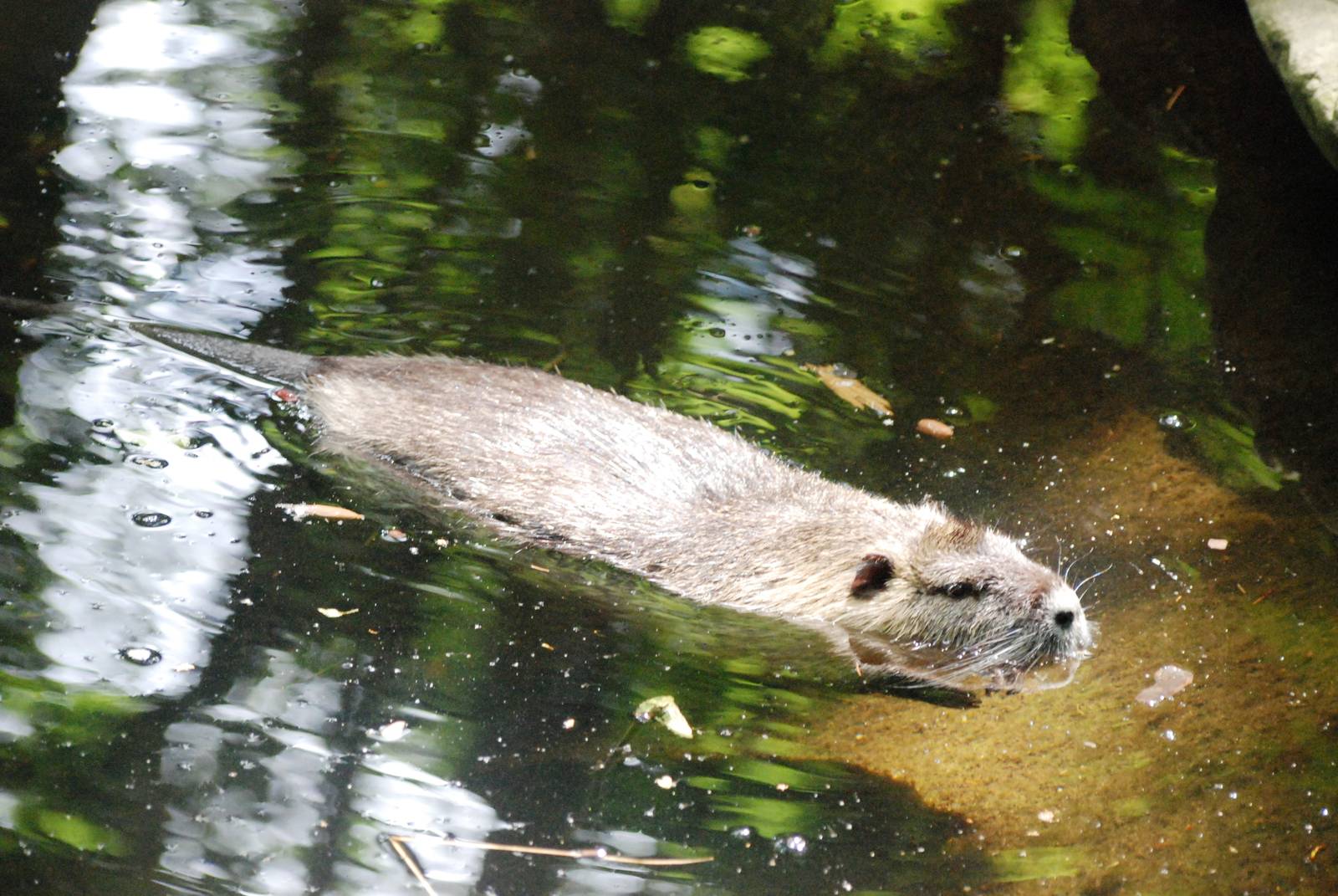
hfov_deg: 9.1
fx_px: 8372
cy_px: 448
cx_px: 669
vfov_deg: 6.1
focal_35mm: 225
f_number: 4.5
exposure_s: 1/250
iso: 1600
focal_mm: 150
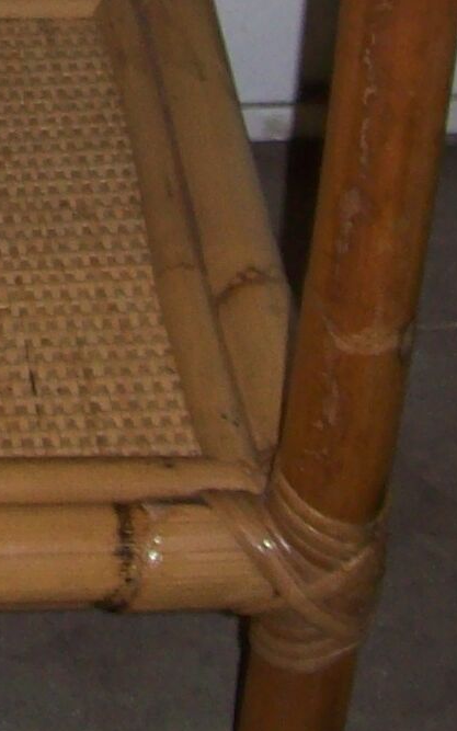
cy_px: -492
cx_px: -350
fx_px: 3247
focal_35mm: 163
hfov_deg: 7.8
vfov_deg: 12.0
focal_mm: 6
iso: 80
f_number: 2.7
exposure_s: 1/64
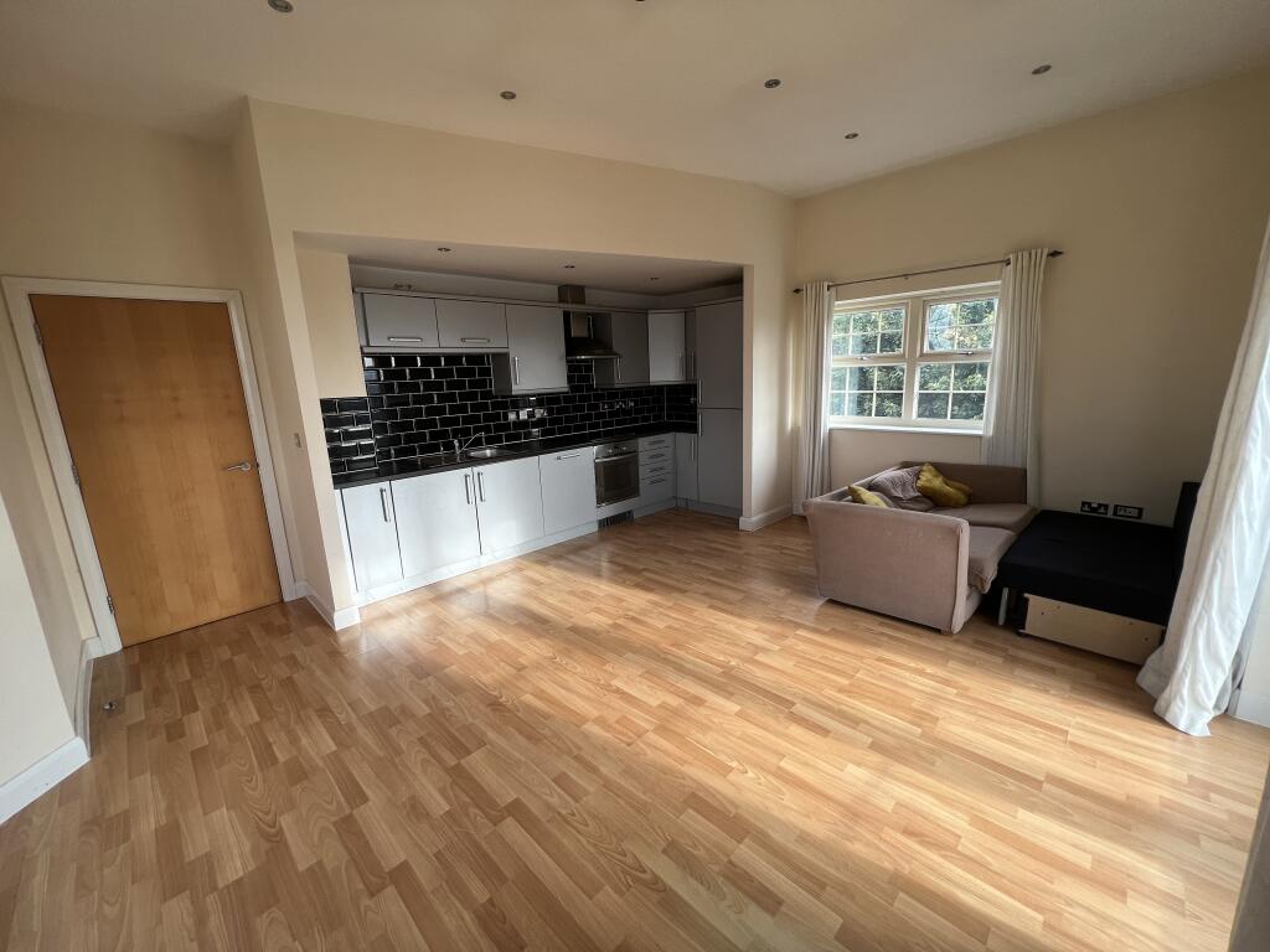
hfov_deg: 106.2
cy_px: 476
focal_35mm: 13
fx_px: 477
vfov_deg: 89.9
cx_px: 635
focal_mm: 1.57
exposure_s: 1/99
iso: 40
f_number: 1.8
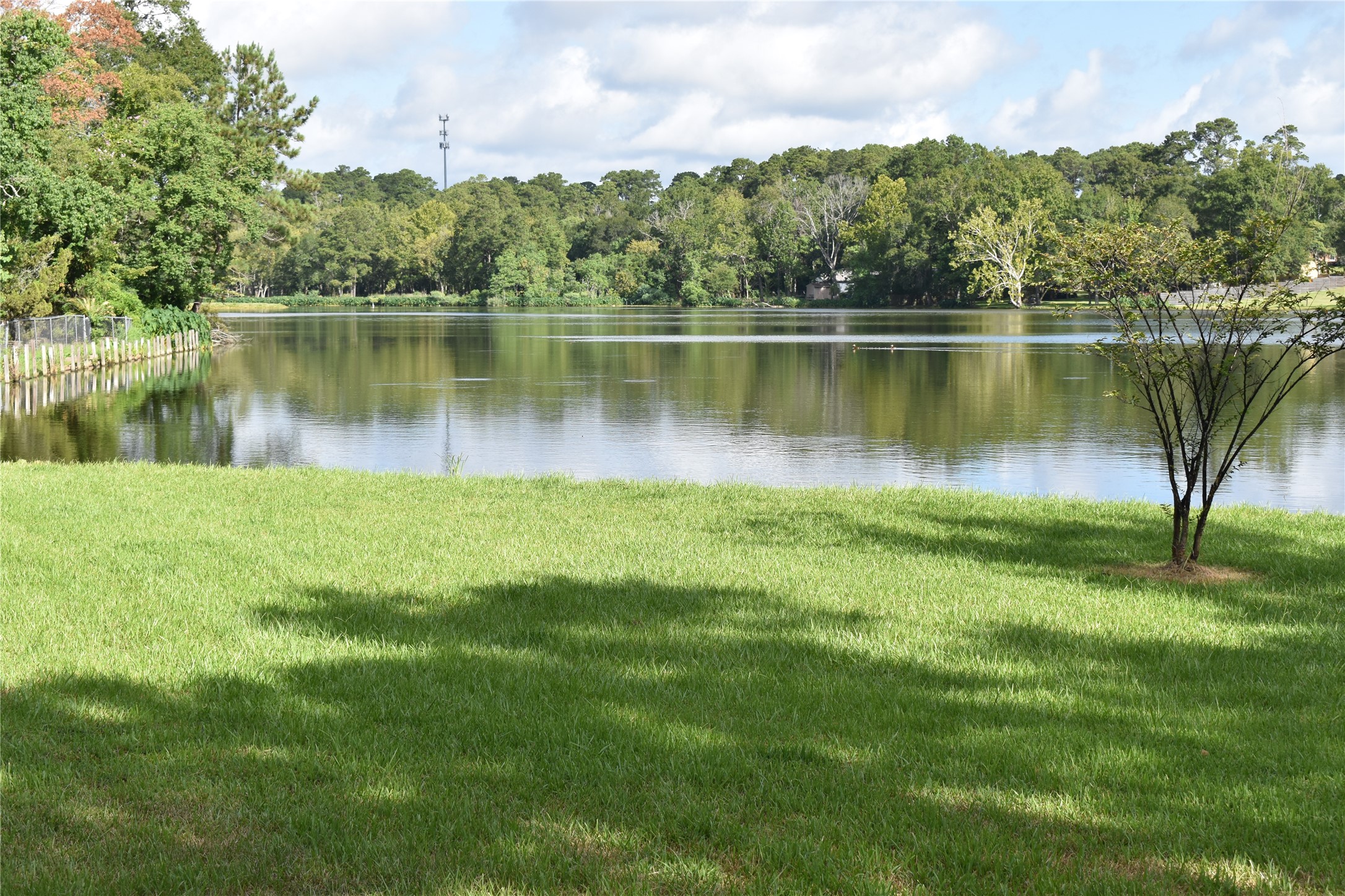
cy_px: 448
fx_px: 2129
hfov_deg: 35.1
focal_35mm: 57
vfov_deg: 23.8
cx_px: 672
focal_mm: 38
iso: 200
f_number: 9
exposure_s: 1/320
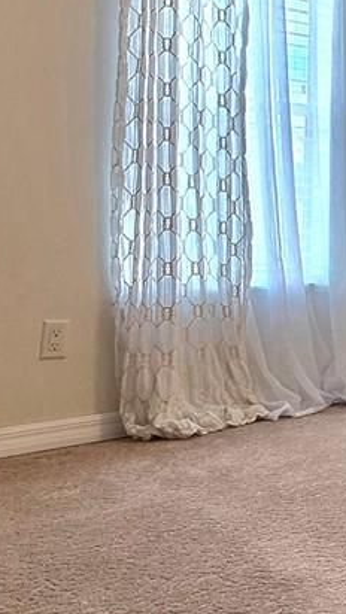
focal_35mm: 55
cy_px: 186
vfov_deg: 37.3
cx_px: 676
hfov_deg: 16.8
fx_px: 896
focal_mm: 2.2
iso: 125
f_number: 1.9
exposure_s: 1/120
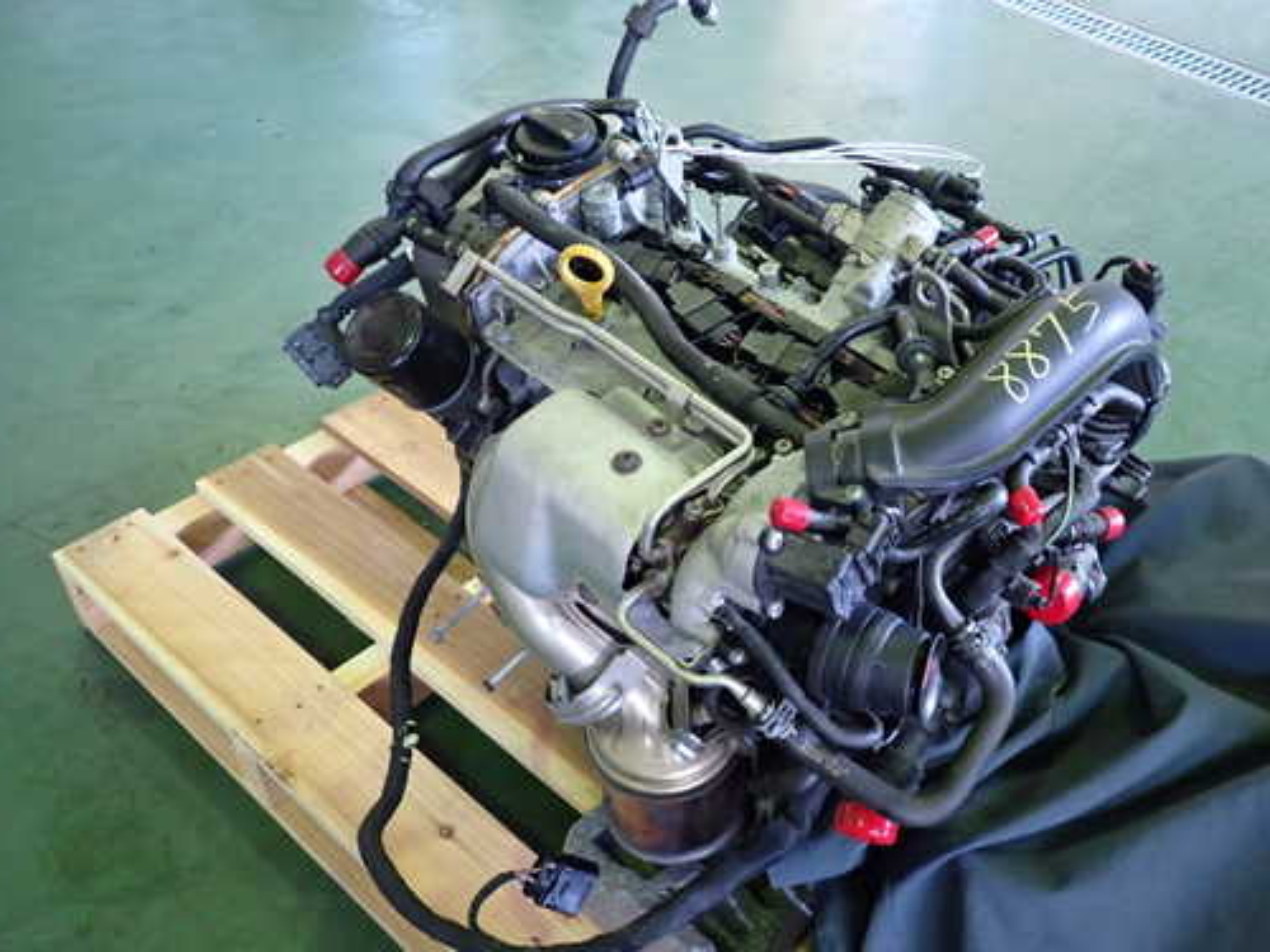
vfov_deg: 46.8
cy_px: 508
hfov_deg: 59.7
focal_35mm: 30
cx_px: 734
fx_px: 1101
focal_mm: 4.5
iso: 500
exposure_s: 1/30
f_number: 2
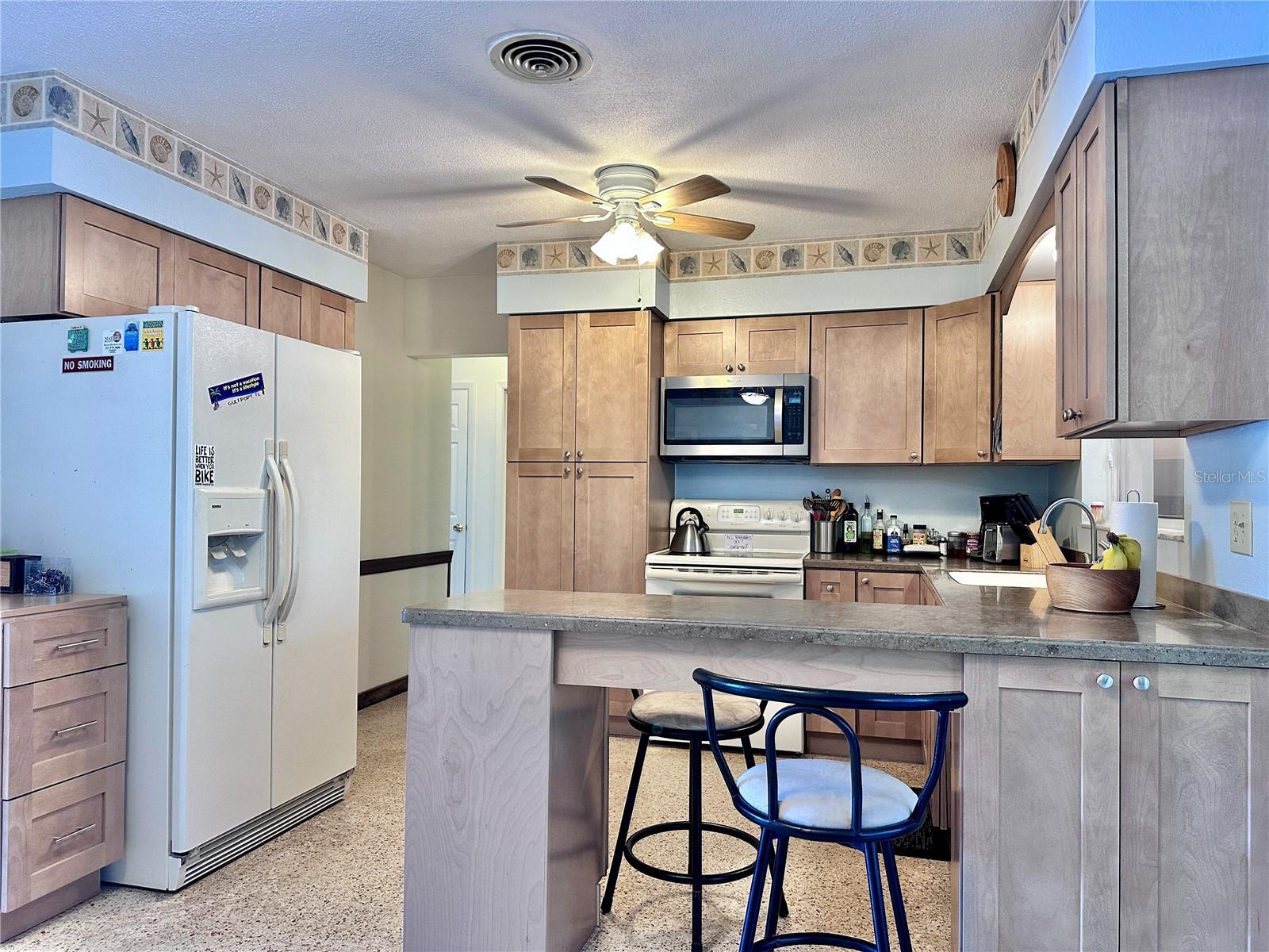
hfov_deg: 71.6
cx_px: 634
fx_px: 880
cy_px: 476
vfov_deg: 56.8
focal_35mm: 24
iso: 200
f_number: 1.78
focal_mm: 6.86
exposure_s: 1/60
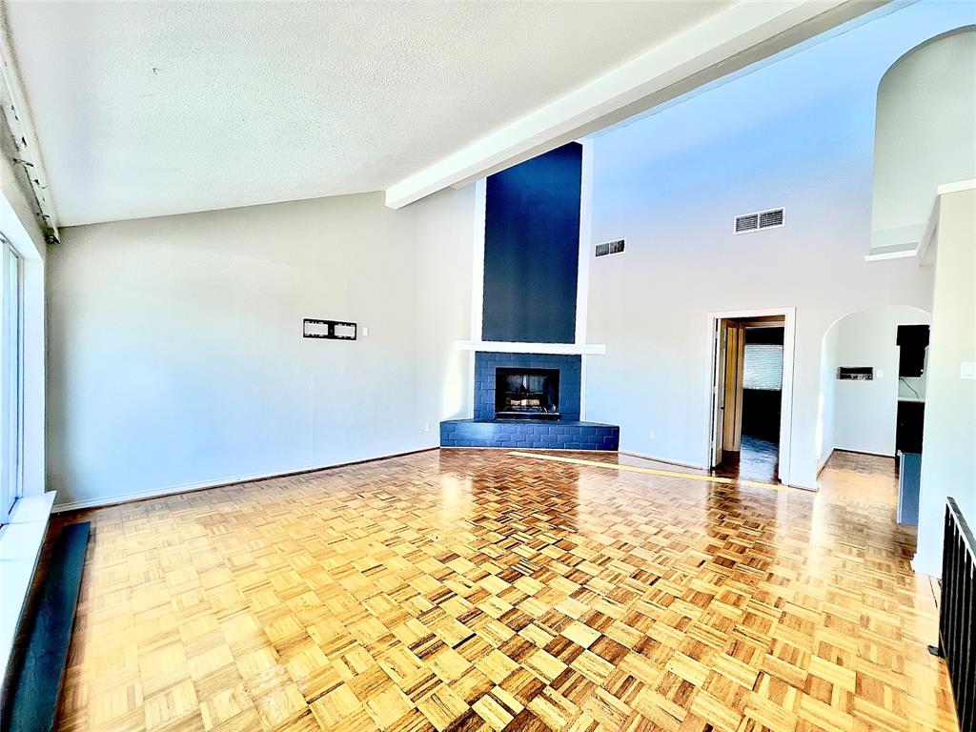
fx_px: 367
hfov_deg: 106.2
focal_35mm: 13
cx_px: 488
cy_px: 366
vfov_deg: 89.9
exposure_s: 1/60
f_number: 2.4
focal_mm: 1.54
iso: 400
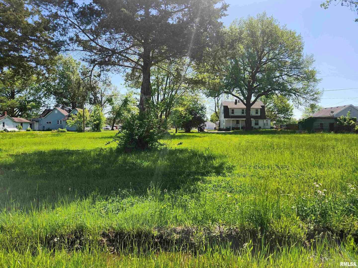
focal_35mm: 23
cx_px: 179
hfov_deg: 73.9
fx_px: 238
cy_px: 134
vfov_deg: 58.9
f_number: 1.8
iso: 20
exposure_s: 1/1084
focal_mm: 5.4
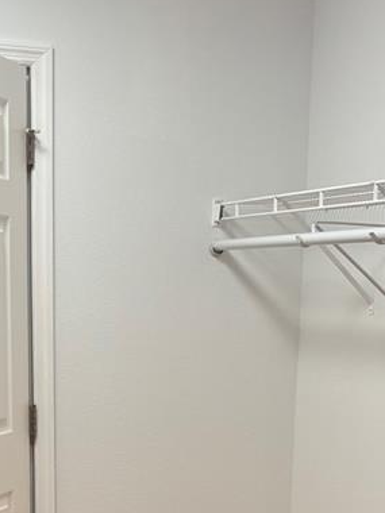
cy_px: 578
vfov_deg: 22.4
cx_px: 193
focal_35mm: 82
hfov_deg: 18.0
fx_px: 1216
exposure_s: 1/120
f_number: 1.6
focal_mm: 5.96
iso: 80
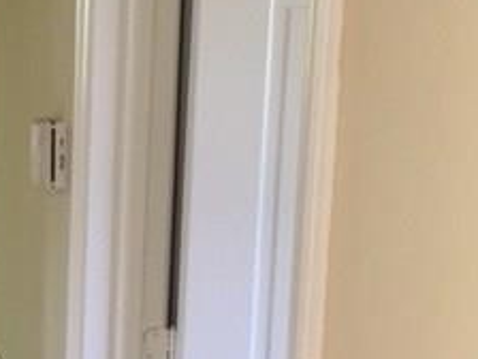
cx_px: -130
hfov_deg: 21.5
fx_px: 1146
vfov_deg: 17.8
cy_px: 180
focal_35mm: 83
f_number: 2.2
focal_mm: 4.15
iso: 160
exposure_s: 1/30
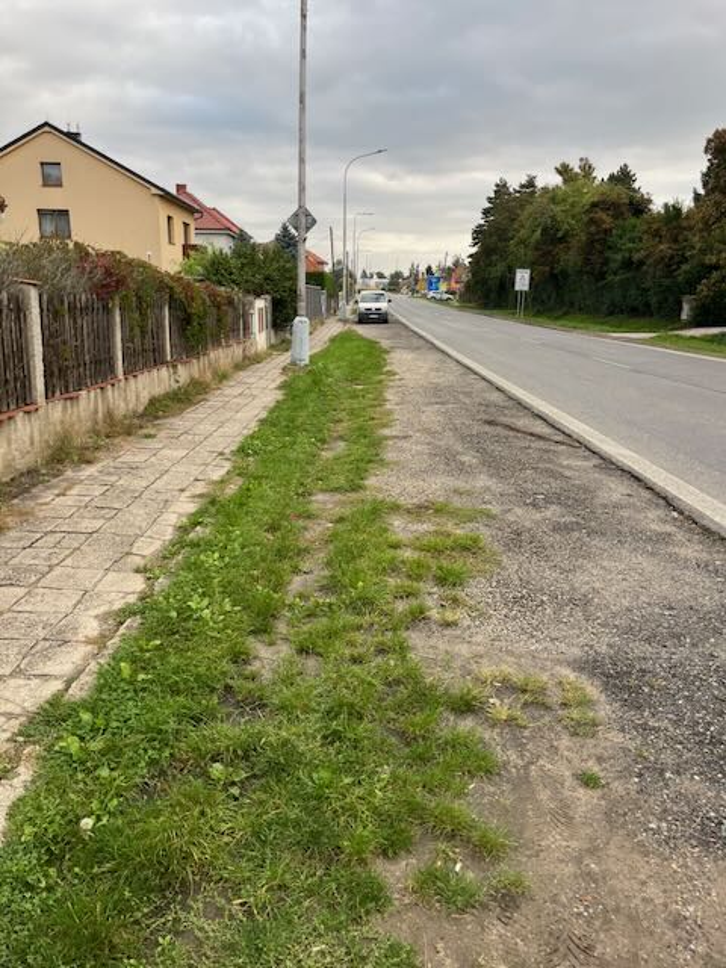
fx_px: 727
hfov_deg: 53.1
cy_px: 484
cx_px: 363
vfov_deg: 67.3
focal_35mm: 26
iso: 50
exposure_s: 1/537
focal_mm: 5.1
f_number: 1.6
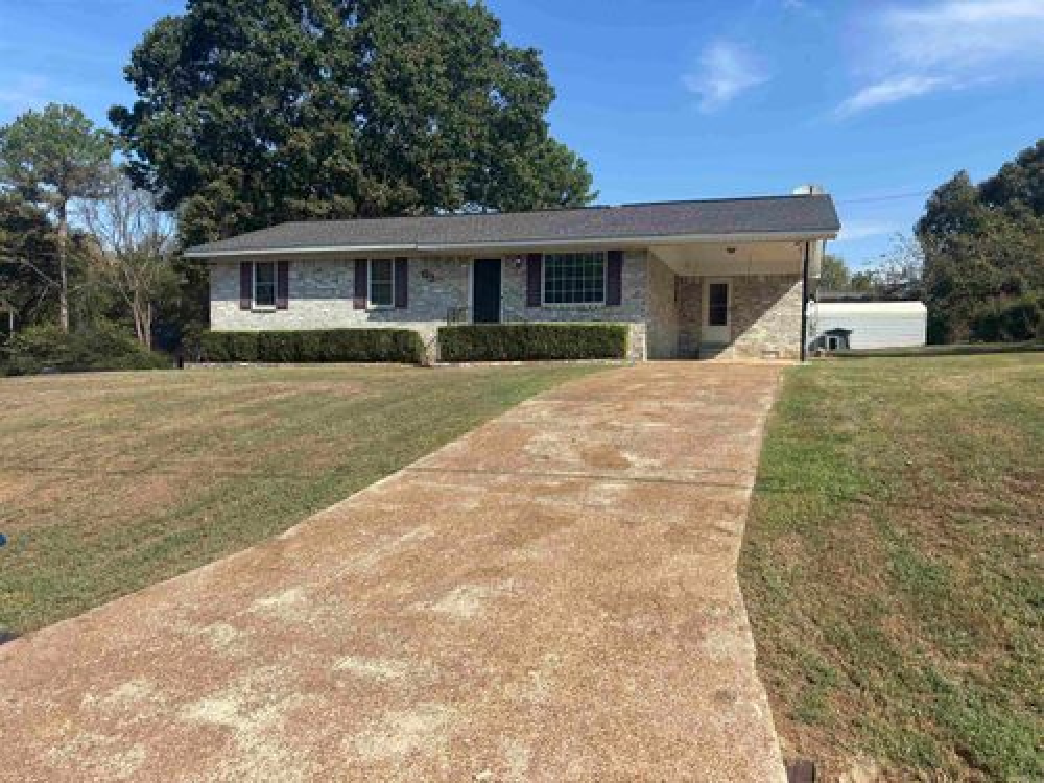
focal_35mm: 26
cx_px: 522
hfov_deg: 67.3
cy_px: 392
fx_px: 784
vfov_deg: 53.1
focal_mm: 5.96
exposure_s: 1/2778
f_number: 1.6
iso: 50
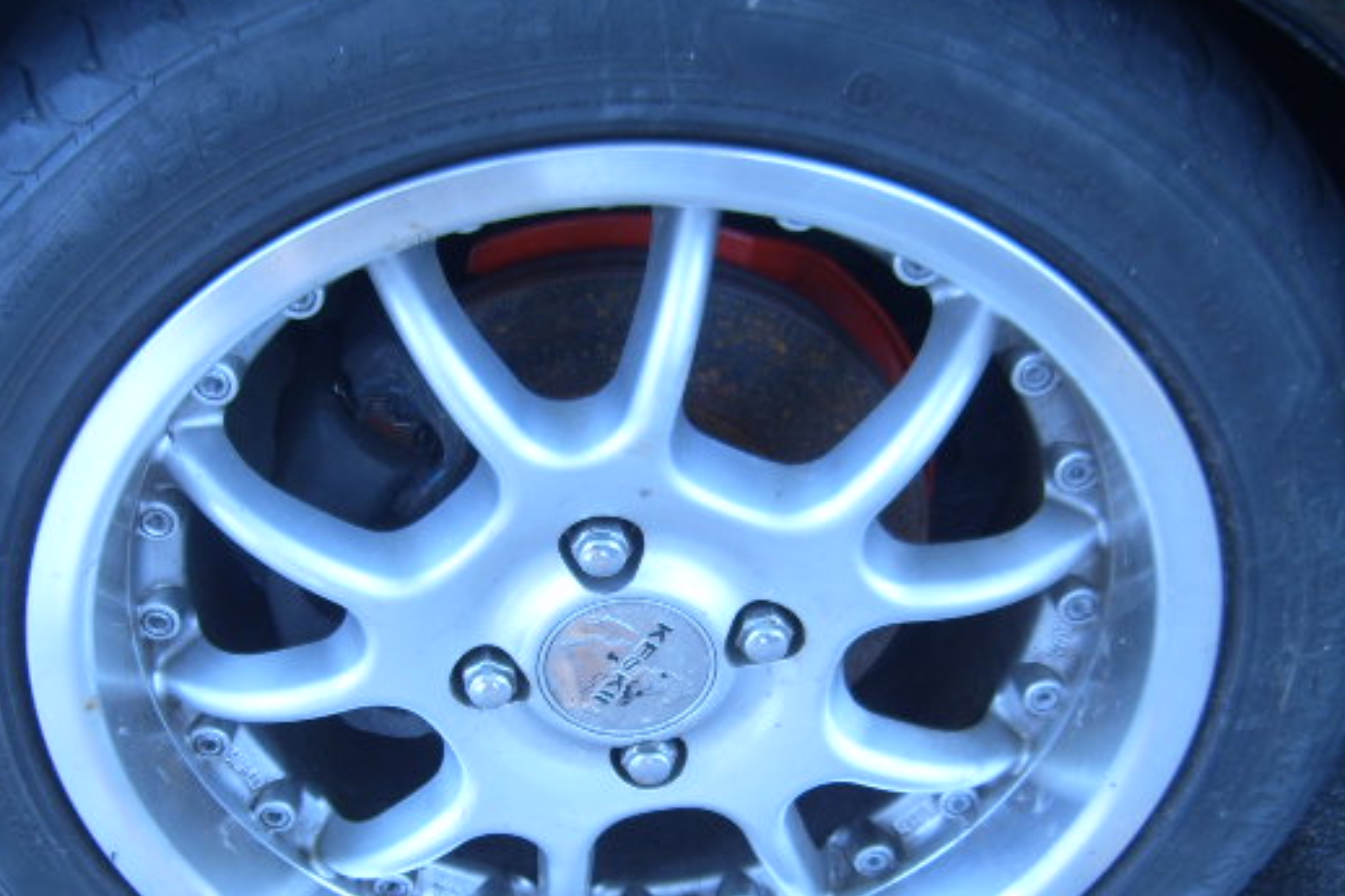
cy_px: 605
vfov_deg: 29.6
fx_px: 1681
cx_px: 576
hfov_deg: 43.5
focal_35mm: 45
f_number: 2.8
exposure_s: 1/90
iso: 50
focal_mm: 5.8
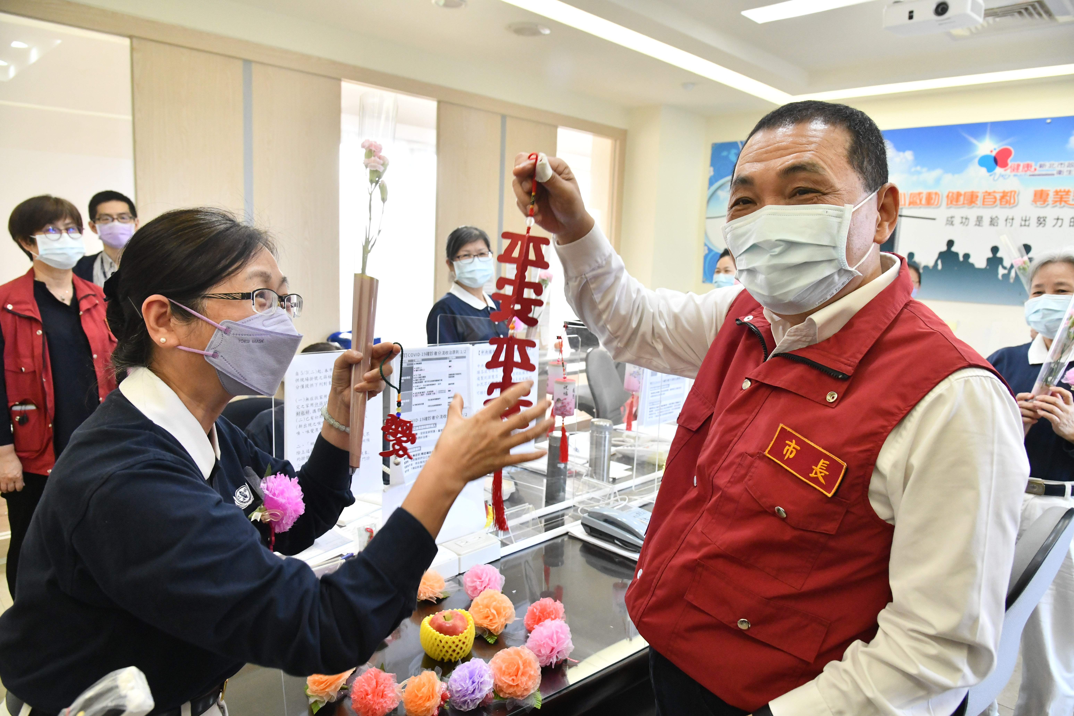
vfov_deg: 53.1
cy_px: 358
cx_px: 537
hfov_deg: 73.7
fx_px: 716
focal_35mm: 24
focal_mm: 24
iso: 4000
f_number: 8
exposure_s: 1/125
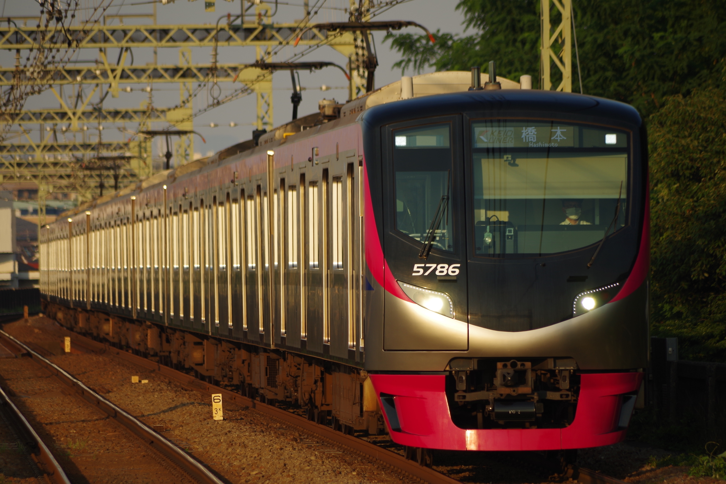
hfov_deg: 6.0
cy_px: 242
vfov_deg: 4.0
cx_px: 363
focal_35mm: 345
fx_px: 6957
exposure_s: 1/400
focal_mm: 230
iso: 100
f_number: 5.6
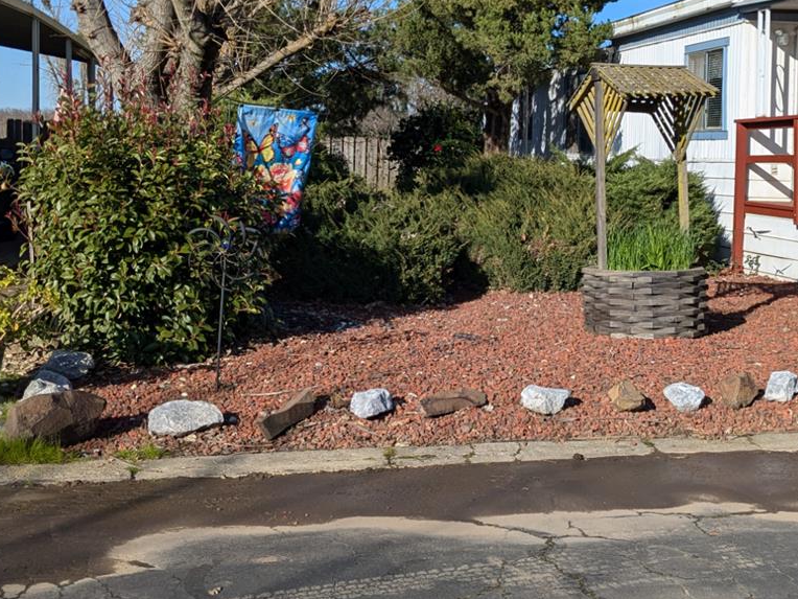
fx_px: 1222
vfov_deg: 27.2
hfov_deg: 35.9
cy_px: 165
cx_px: 524
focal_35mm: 53
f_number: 1.73
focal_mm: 4.38
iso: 52
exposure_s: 1/3344
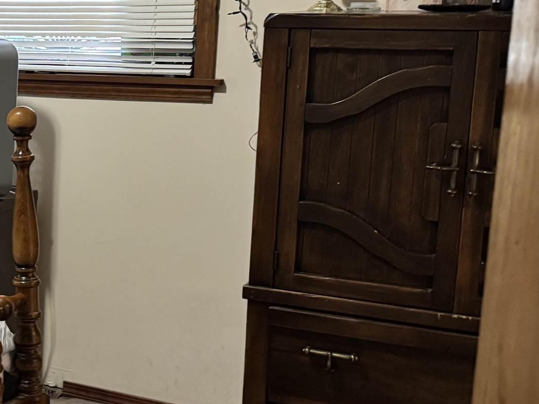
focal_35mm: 70
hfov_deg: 24.7
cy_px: 212
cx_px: -134
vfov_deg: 21.0
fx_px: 1090
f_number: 1.78
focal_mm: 6.76
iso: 500
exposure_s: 1/60
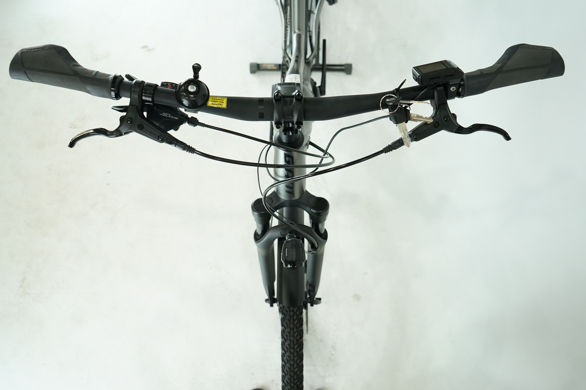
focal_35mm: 28
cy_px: 195
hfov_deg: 65.5
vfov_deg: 46.4
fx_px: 456
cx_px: 293
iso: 1600
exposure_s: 1/200
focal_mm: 28
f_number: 5.6
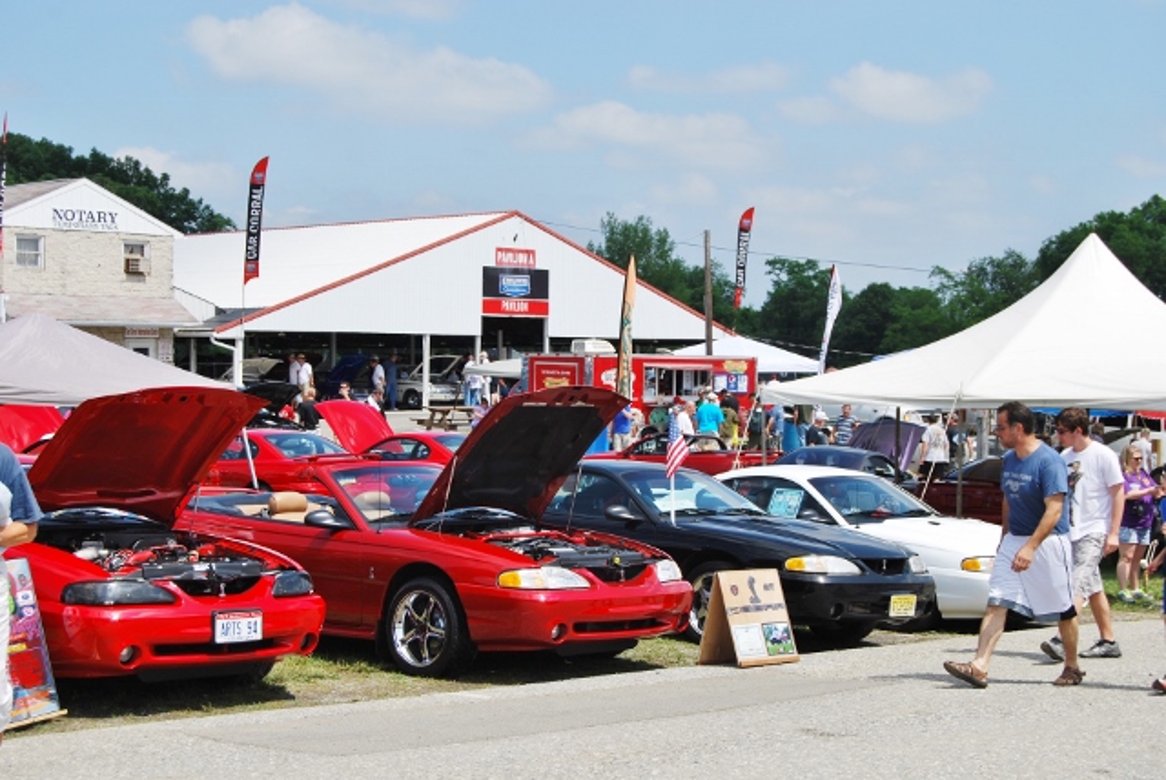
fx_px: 2042
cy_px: 390
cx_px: 583
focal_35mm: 63
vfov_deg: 21.6
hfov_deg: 31.9
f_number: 9
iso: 100
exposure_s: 1/320
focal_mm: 42
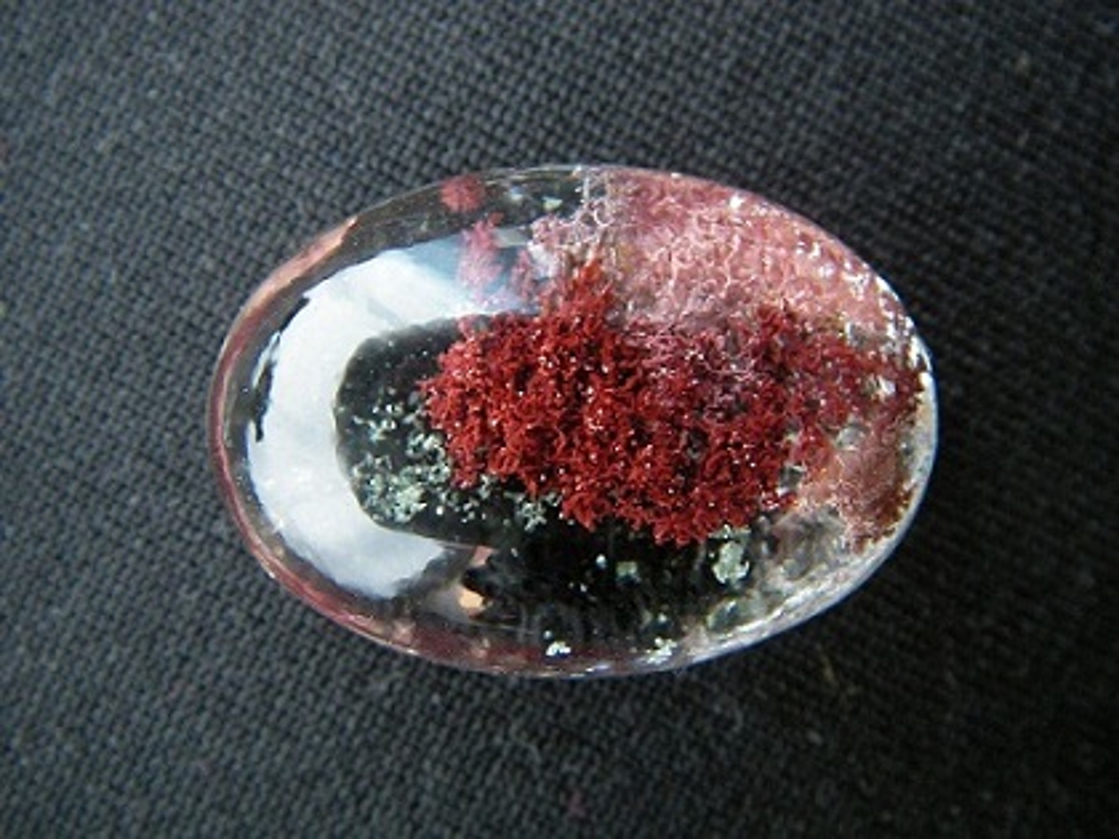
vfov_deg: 37.7
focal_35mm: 38
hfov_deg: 49.0
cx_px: 560
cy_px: 420
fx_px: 1228
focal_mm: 6.3
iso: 100
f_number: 3.3
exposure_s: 1/2.4
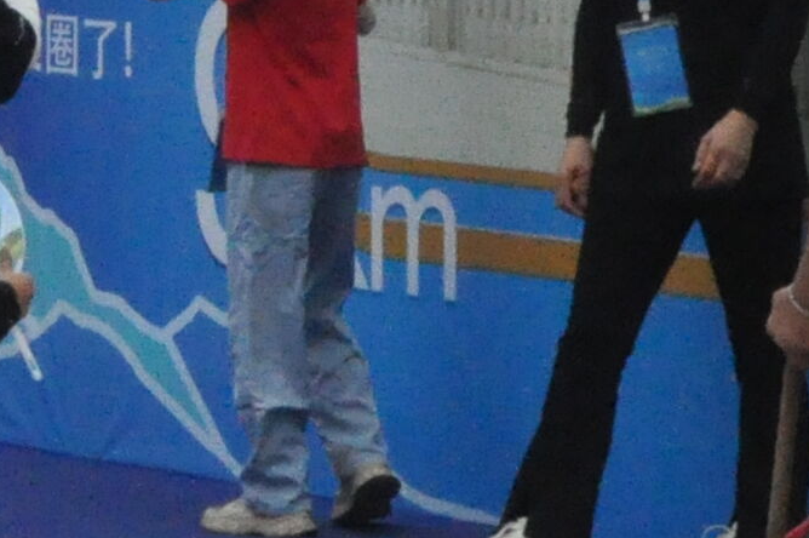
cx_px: -1209
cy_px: -401
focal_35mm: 433
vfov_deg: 3.2
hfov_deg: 4.6
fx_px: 9725
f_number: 16
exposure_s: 1/1000
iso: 3200
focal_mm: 45
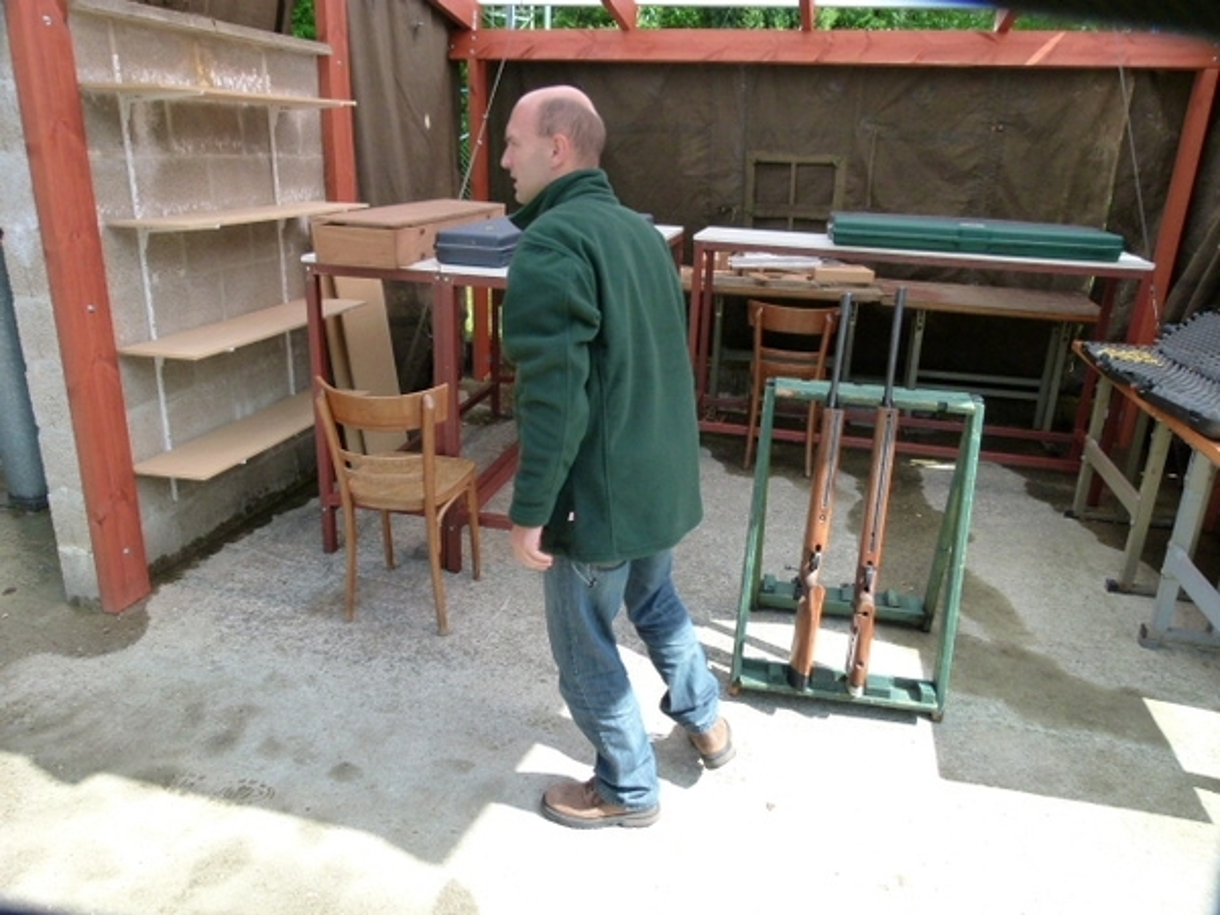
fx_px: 881
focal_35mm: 25
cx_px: 610
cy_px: 458
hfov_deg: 69.4
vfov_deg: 54.9
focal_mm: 4.5
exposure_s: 1/200
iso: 160
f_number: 4
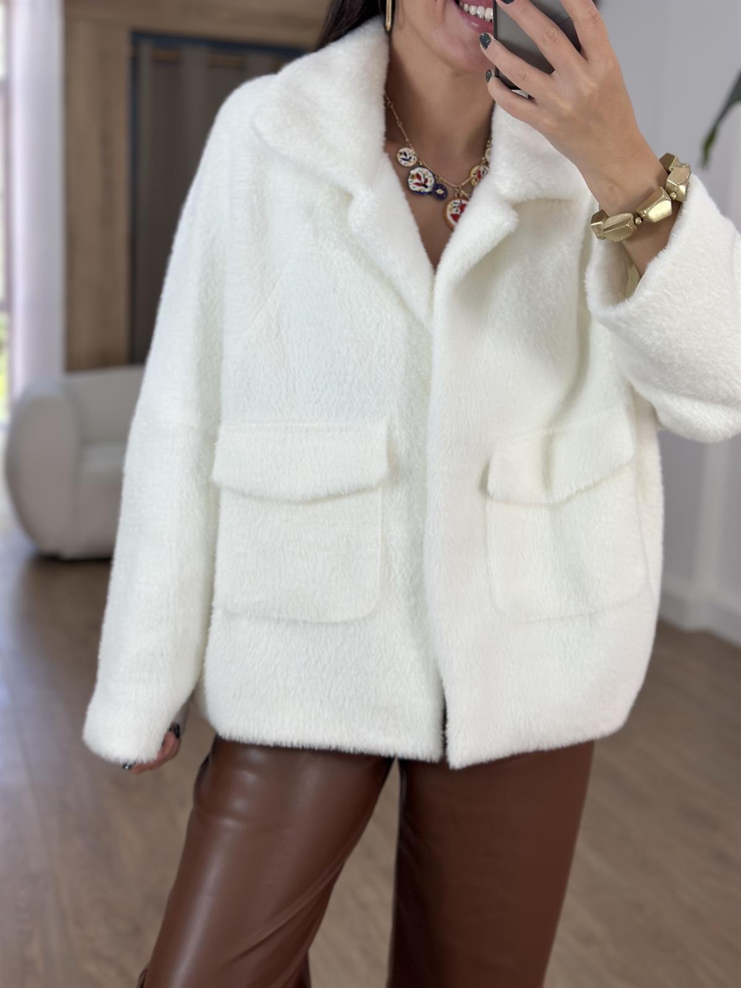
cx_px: 370
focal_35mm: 48
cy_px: 494
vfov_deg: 39.7
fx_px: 1370
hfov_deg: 30.3
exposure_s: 1/499
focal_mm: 6.86
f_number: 1.78
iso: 80
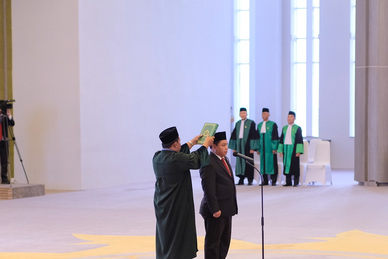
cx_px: 220
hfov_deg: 16.6
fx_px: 1326
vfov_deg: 11.1
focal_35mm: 123
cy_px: 171
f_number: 1.8
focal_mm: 56
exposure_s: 1/125
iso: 2000
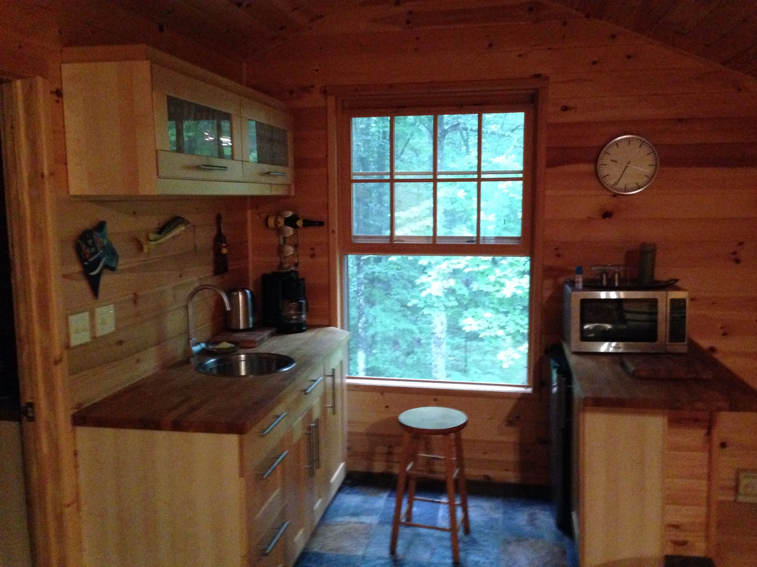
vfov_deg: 42.9
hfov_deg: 55.4
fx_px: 722
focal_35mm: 33
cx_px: 378
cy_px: 284
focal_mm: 4.12
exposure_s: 1/15
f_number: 2.4
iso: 800
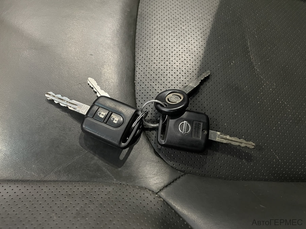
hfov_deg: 67.3
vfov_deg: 53.1
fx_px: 230
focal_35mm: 26
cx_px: 153
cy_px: 114
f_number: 1.6
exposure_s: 1/25
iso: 800
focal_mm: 4.2
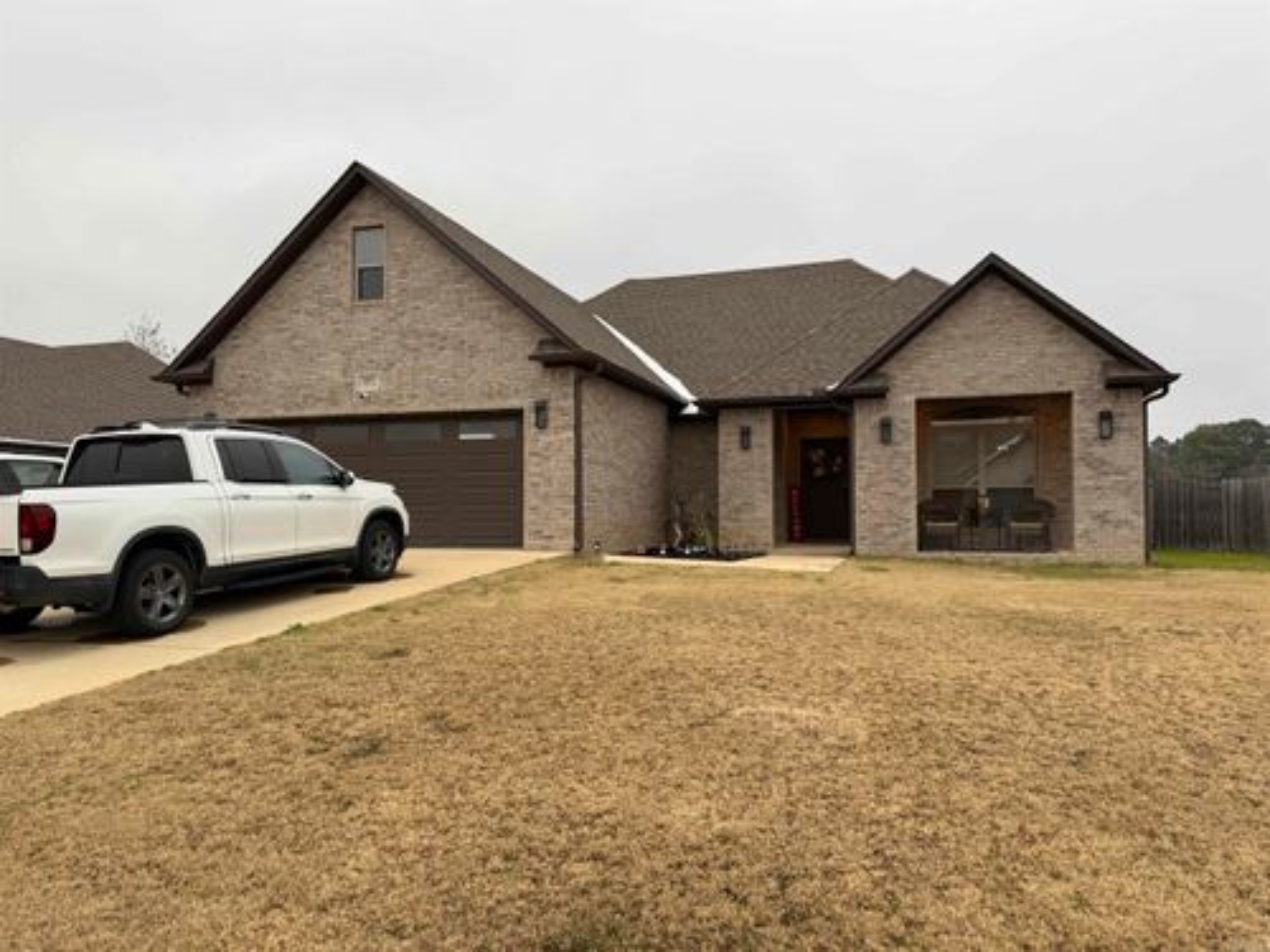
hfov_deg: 71.6
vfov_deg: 56.8
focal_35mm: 24
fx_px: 881
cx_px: 635
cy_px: 476
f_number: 1.78
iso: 64
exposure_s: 1/232
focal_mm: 6.76
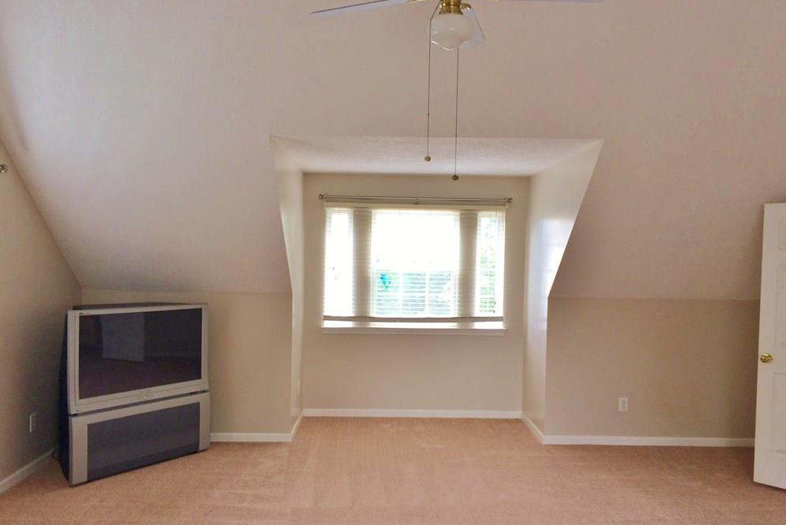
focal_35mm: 32
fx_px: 699
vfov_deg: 41.1
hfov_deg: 58.7
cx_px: 398
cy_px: 285
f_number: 2.2
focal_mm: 4.12
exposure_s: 1/30
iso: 50
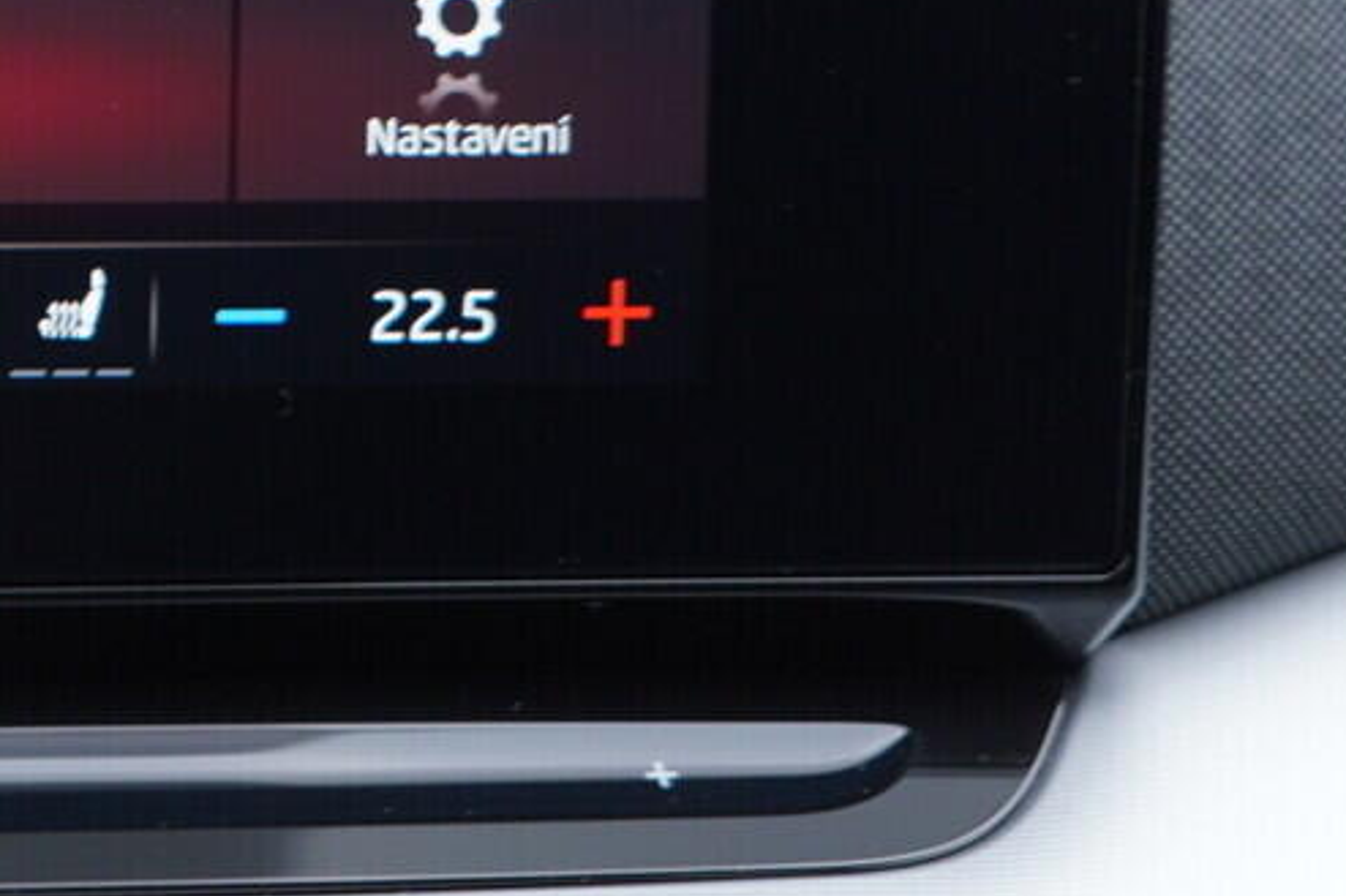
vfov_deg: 12.8
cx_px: -531
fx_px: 3924
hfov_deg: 17.9
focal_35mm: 105
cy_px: -35
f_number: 2.8
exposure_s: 1/40
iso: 160
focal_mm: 24
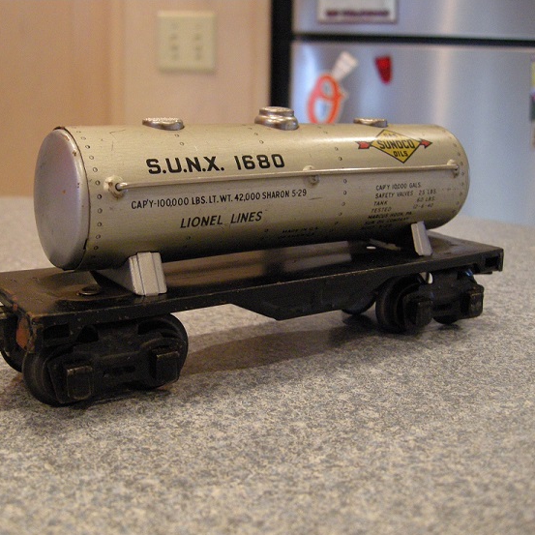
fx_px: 734
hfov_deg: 40.0
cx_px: 233
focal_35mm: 42
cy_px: 271
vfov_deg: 40.0
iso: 400
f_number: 2.7
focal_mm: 7.5
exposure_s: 1/26.7
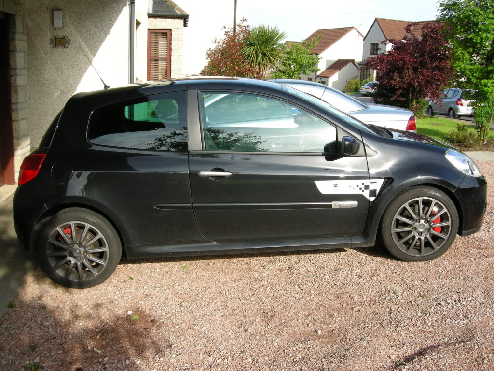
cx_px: 247
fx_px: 514
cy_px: 186
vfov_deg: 39.7
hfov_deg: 51.4
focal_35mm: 36
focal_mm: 7.5
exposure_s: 1/151
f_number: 4.8
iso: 64
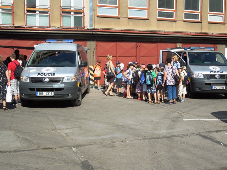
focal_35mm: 43
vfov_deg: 33.6
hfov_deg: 43.9
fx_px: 282
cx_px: 114
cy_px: 85
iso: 100
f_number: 3.9
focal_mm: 7.8
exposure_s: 1/1000
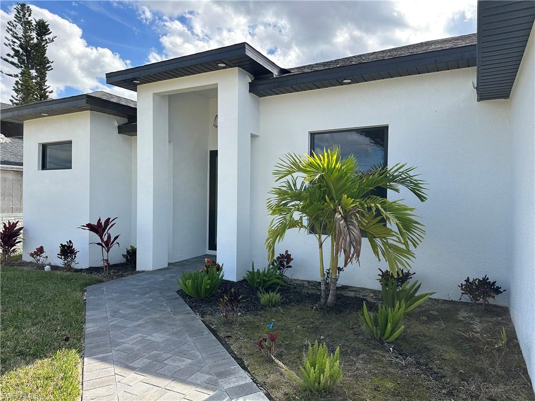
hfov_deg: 71.6
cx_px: 268
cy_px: 200
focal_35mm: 24
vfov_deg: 56.8
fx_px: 371
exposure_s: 1/2525
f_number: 1.78
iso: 80
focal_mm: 6.86
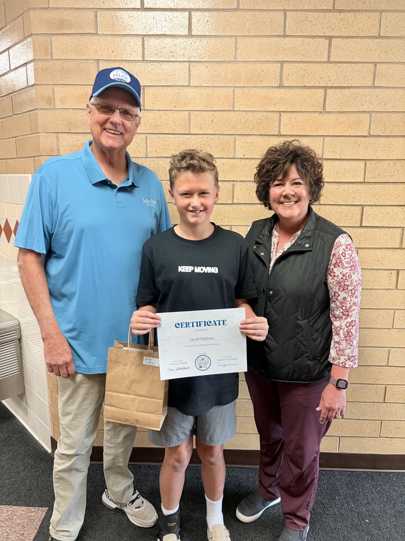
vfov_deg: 67.3
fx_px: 406
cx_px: 202
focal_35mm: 26
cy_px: 270
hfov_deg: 53.1
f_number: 1.6
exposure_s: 1/60
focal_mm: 5.96
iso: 250
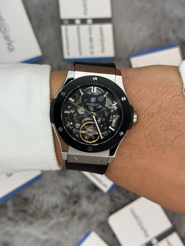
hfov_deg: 30.3
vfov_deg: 39.7
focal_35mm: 48
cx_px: 92
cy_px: 123
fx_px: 342
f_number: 1.78
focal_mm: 6.76
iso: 64
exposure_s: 1/747
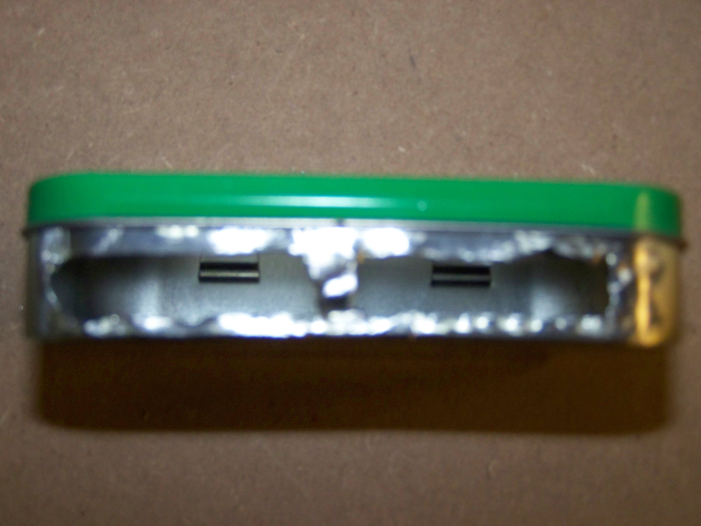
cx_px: 350
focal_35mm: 57
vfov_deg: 25.7
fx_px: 1154
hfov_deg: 33.8
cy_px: 263
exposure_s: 1/30
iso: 200
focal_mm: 9.4
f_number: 3.2
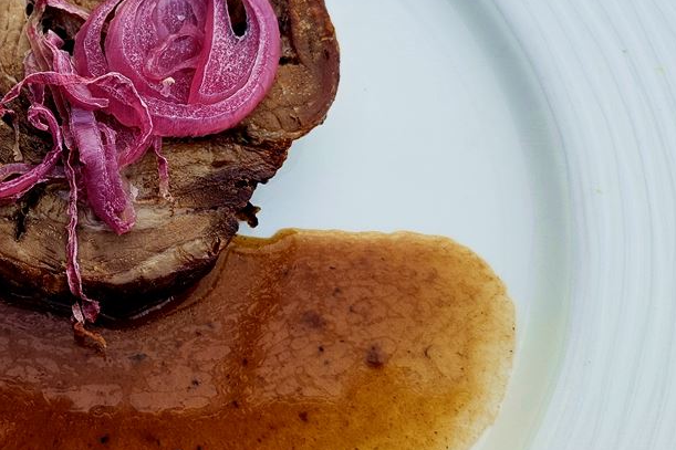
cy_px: 166
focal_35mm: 47
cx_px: 96
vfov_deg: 28.5
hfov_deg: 39.5
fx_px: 882
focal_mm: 6.3
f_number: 1.7
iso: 80
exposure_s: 1/120
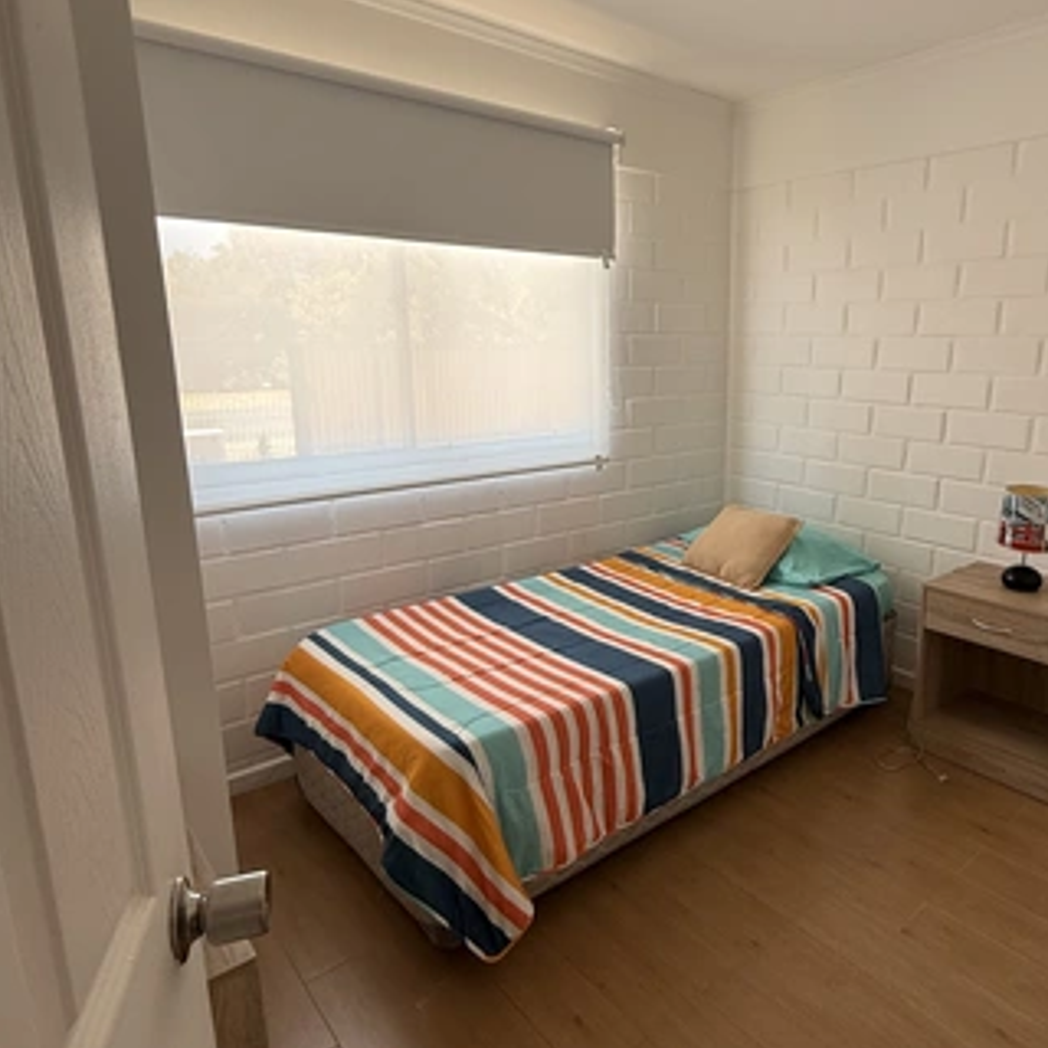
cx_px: 678
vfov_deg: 84.0
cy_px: 511
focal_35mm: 17
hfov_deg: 81.8
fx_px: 582
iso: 64
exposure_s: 1/99
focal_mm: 2.22
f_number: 2.2
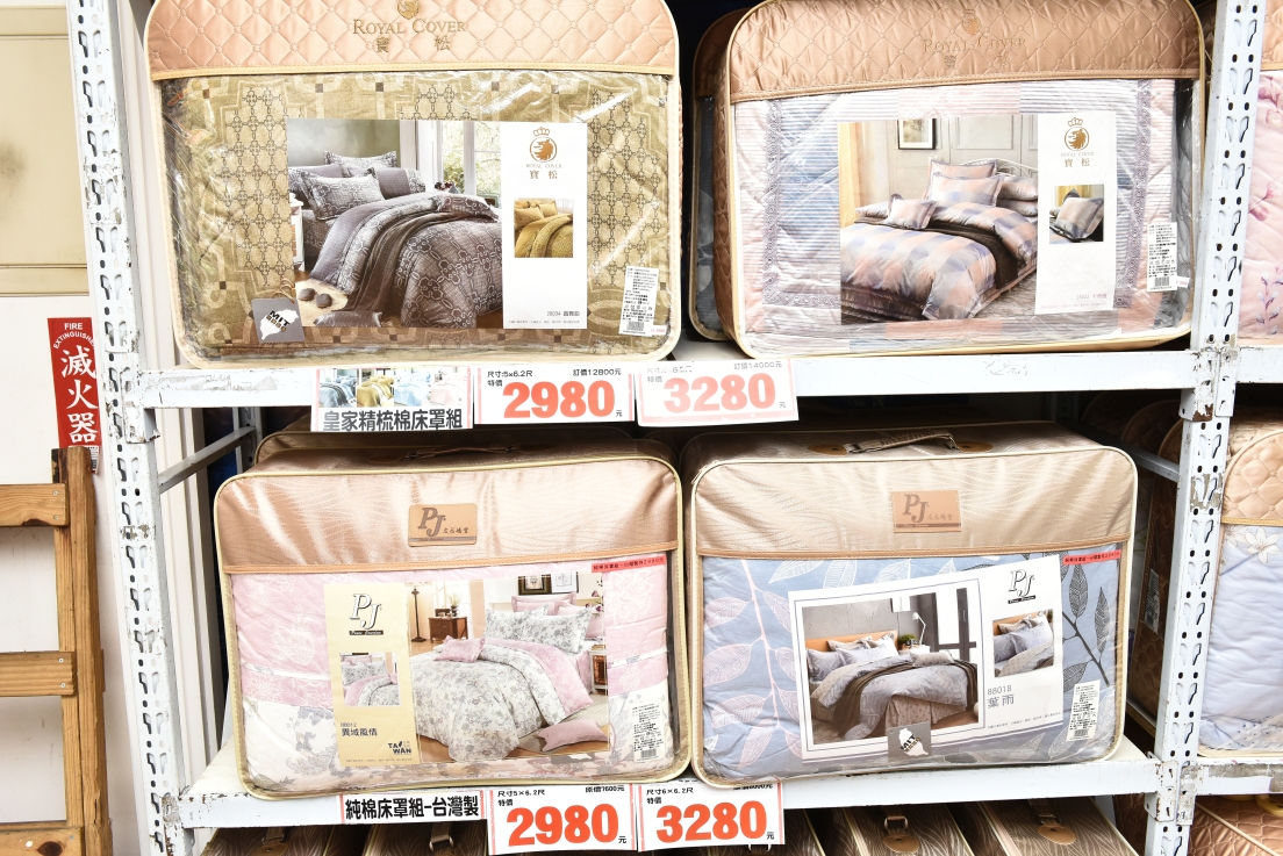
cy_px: 428
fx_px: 1105
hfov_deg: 60.3
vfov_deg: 42.4
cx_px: 642
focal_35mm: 31
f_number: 8
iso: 1600
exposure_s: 1/60
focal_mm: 31
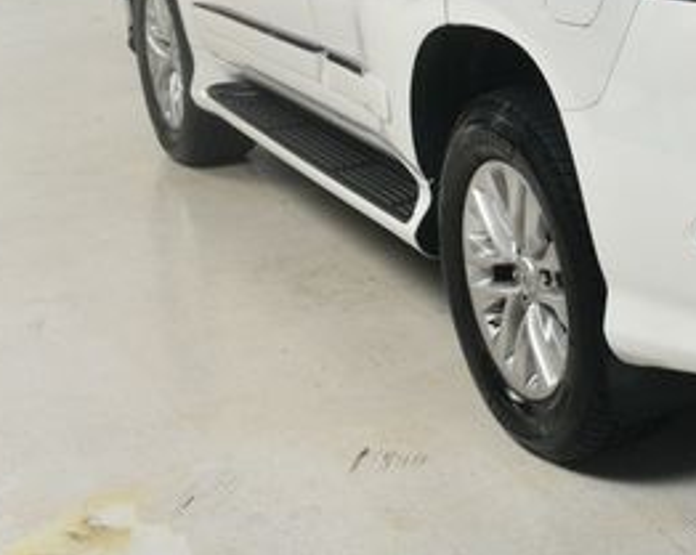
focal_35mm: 78
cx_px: 810
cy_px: 19
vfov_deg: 19.2
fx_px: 1605
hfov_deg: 22.7
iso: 100
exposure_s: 1/160
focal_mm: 23
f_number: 13
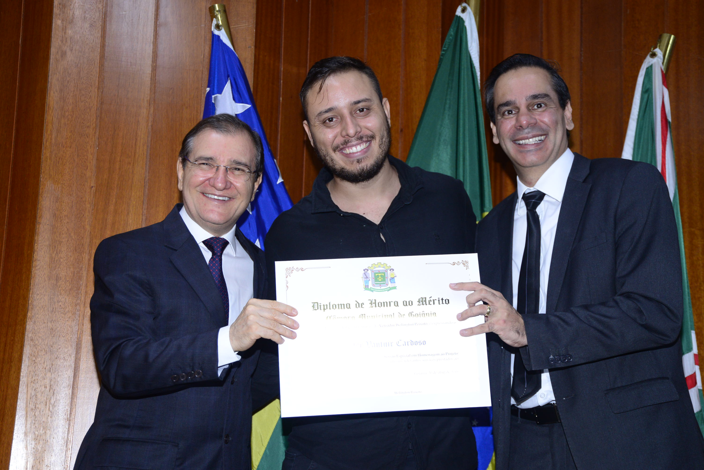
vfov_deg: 21.9
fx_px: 1213
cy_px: 235
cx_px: 352
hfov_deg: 32.4
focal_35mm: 62
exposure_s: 1/125
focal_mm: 62
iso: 1600
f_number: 6.3
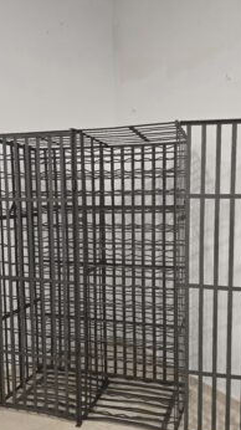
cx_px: 135
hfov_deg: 40.0
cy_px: 236
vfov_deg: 66.0
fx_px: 330
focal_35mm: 29
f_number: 1.7
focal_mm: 6.3
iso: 320
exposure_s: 1/101
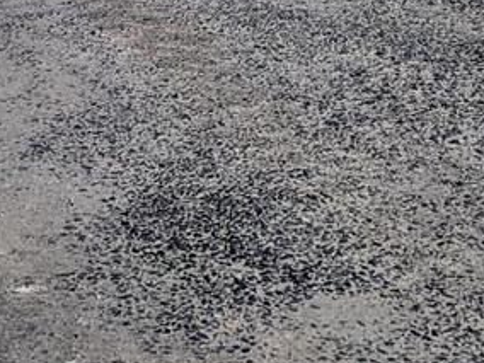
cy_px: -352
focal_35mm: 122
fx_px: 1706
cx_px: -307
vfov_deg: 11.1
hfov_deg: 14.7
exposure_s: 1/7092
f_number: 1.85
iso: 48
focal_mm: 6.81
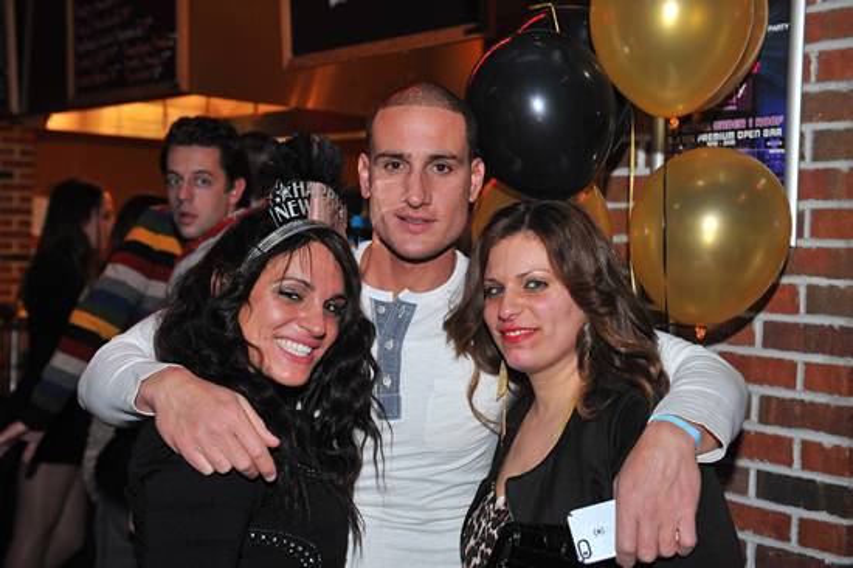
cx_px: 426
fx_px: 1184
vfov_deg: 27.0
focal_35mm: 50
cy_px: 284
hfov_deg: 39.6
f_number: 5
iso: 1600
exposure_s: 1/100
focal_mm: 50
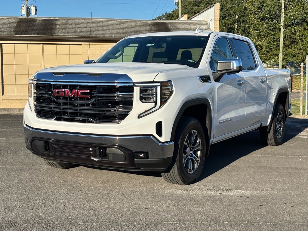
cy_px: 116
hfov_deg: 36.8
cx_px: 154
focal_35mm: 52
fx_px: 463
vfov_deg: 28.0
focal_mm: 5.96
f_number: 1.6
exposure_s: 1/2513
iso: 32
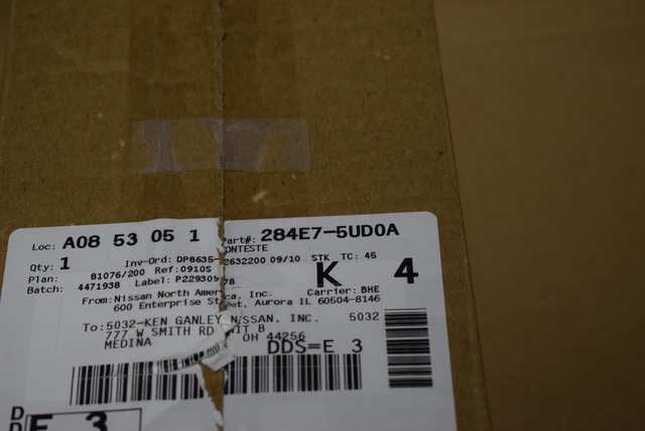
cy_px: 216
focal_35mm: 82
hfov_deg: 24.6
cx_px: 322
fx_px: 1478
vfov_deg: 16.6
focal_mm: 55
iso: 900
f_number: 5.6
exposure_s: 1/125
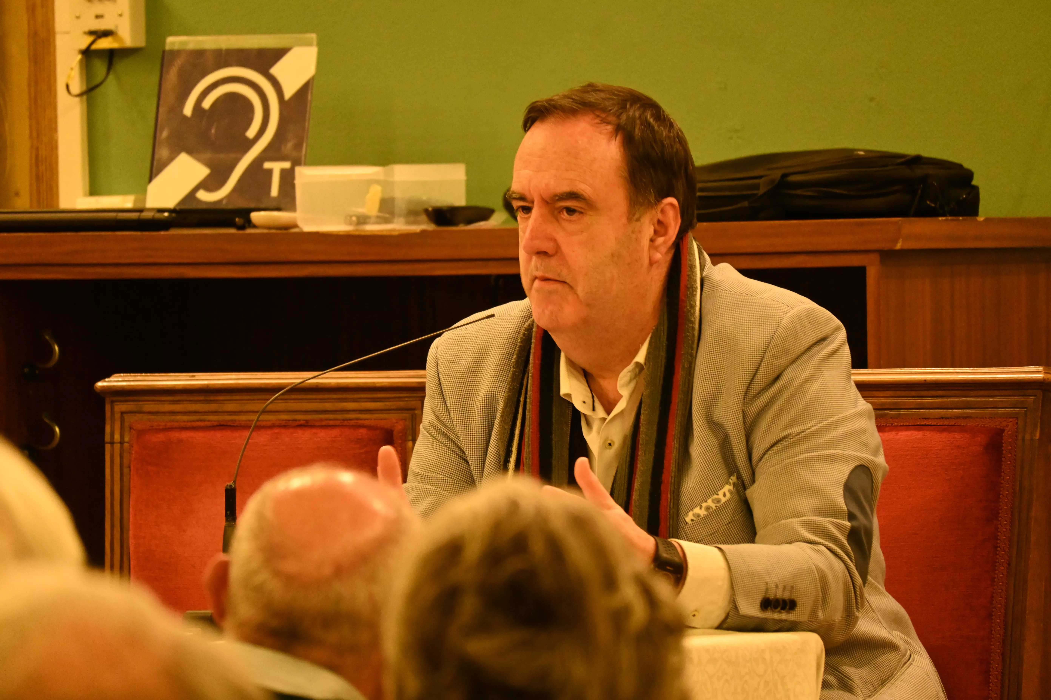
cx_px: 526
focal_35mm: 375
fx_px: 10947
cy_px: 350
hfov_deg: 5.5
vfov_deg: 3.7
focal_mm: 250
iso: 3200
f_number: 6.3
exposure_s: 1/15
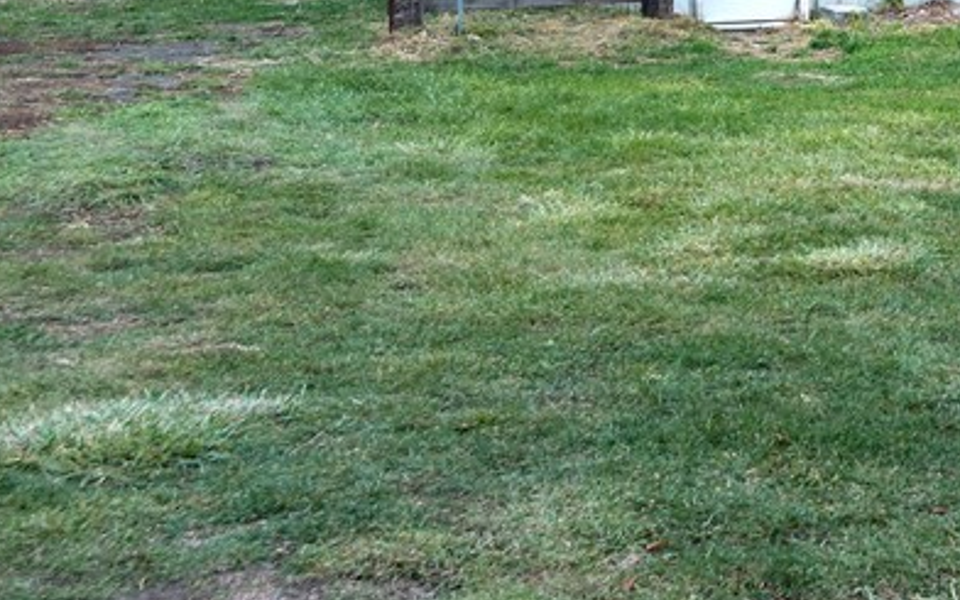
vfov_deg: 15.7
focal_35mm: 79
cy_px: -181
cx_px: 1179
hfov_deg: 23.7
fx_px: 2067
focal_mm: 28
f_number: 6.3
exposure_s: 1/60
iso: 200
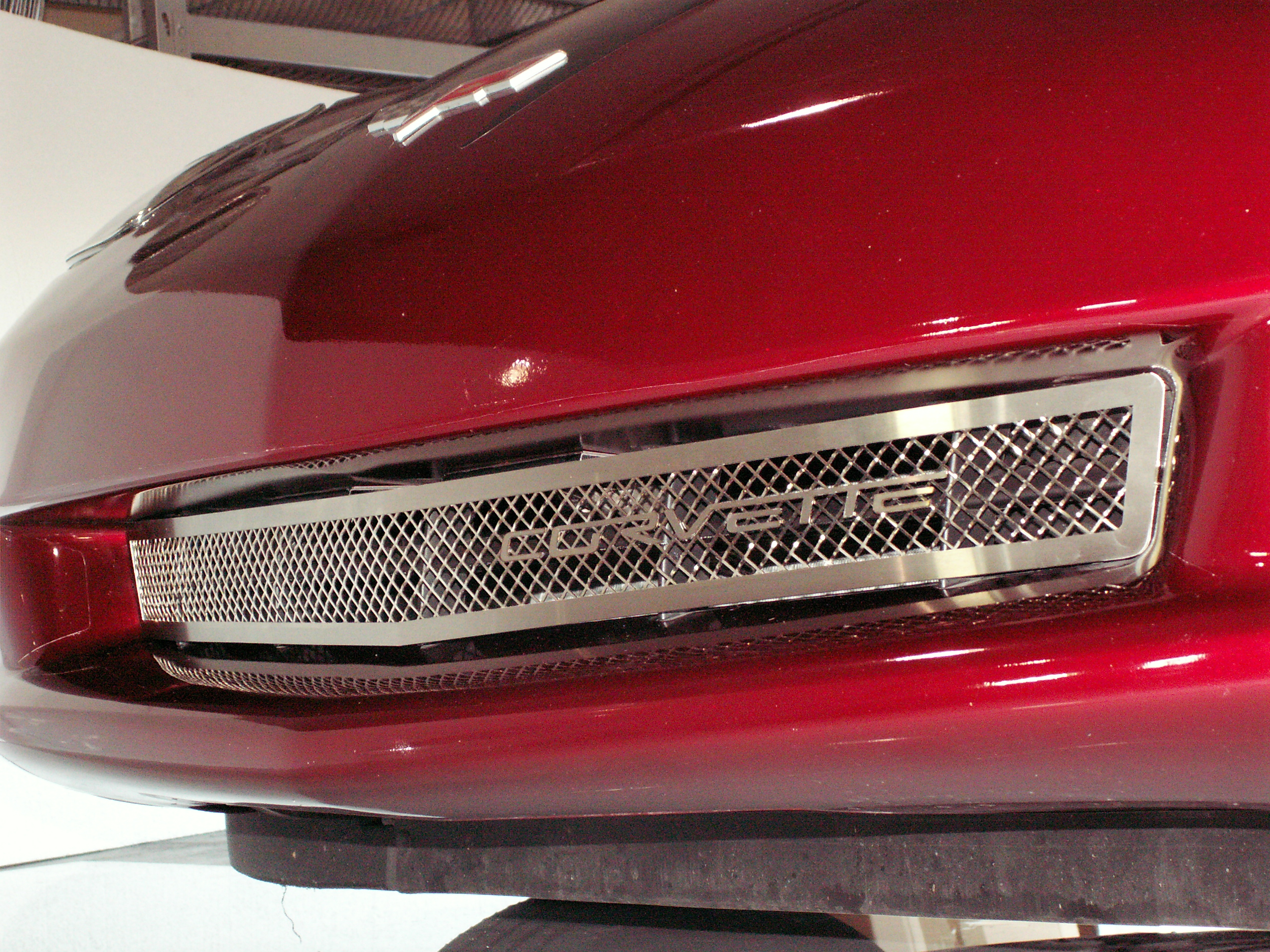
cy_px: 476
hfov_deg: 28.6
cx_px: 635
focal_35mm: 68
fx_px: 2495
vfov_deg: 21.6
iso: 160
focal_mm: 11.42
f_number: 3.2
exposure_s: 1/40
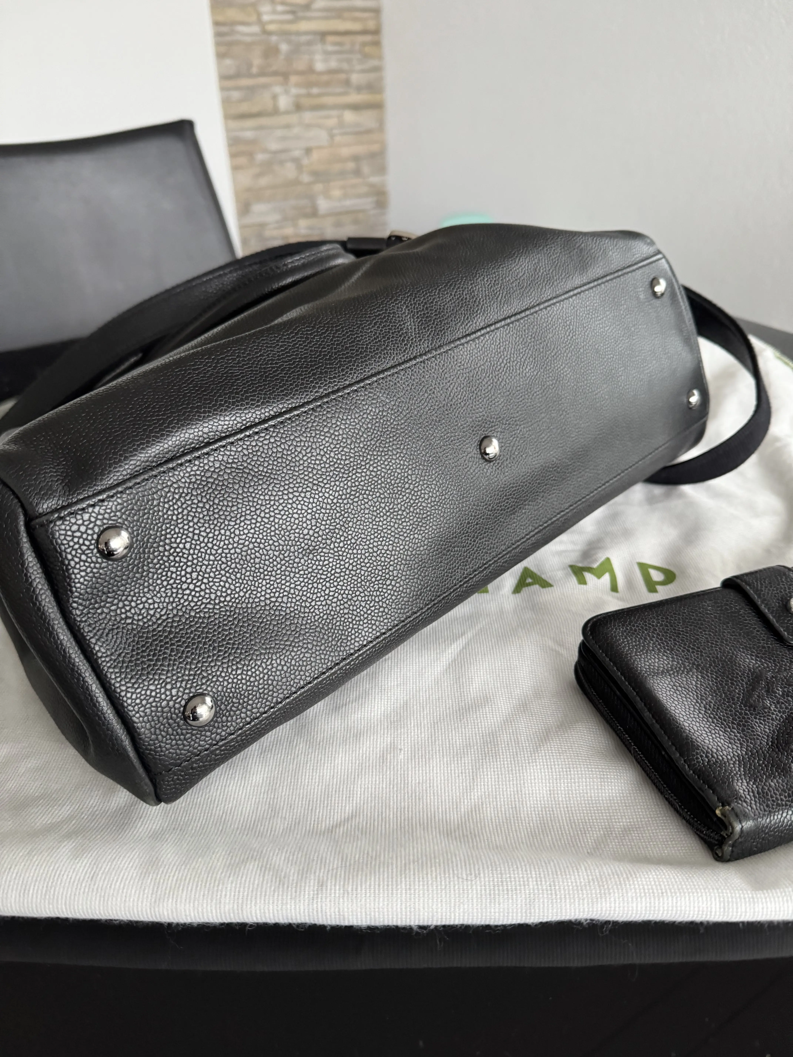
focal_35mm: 24
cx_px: 396
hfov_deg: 56.8
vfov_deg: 71.6
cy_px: 528
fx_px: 733
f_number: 1.78
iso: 640
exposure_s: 1/50
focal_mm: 6.76
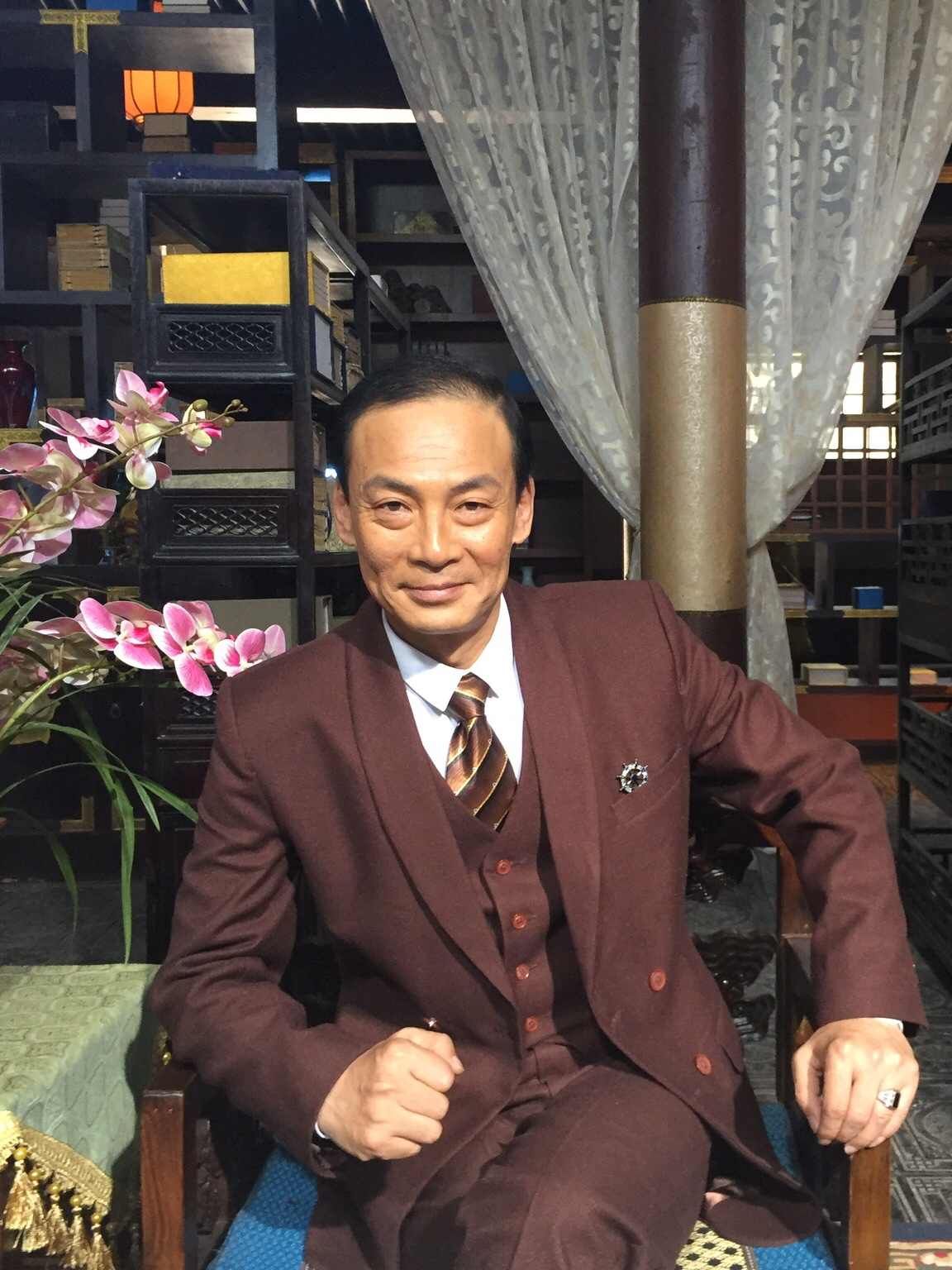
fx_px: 1063
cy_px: 635
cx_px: 476
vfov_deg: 61.7
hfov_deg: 48.2
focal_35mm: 29
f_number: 2.2
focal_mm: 4.15
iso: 160
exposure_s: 1/33
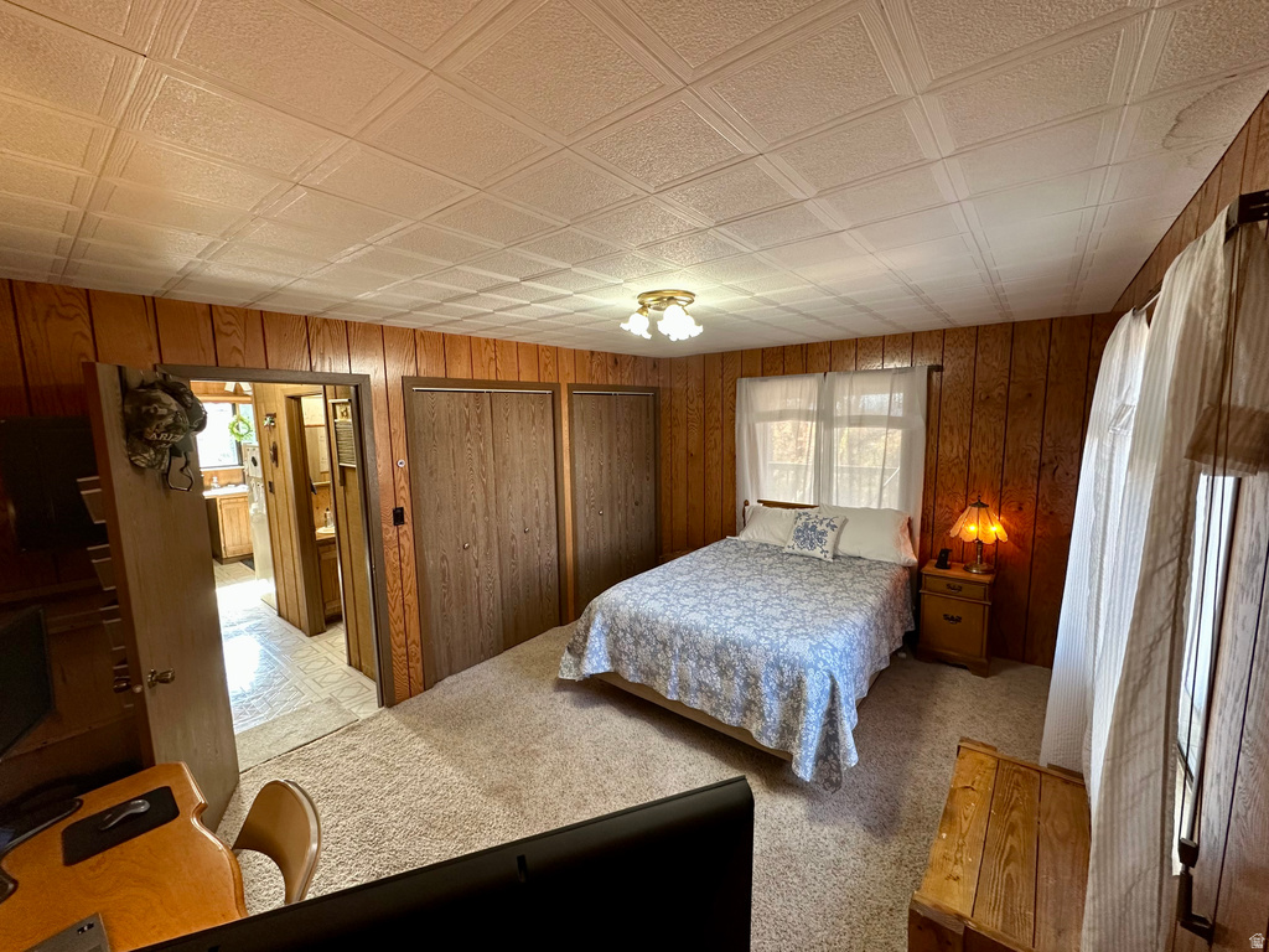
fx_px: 513
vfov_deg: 85.7
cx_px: 634
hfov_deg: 102.1
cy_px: 476
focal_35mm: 14
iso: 160
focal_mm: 2.22
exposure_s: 1/60
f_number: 2.2
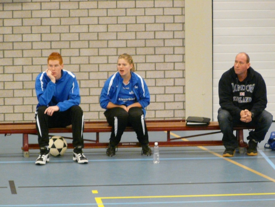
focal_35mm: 309
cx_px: 138
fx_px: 2455
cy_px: 104
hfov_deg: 6.4
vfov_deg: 4.8
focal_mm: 50.7
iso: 800
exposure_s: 1/40
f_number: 3.6
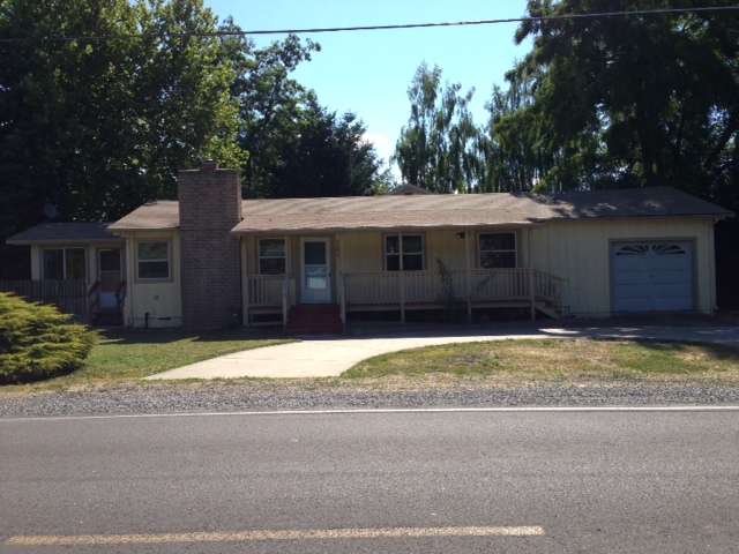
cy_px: 277
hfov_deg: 55.4
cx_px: 370
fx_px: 705
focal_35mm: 33
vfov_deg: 42.9
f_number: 2.4
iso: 64
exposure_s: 1/1290
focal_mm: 4.13
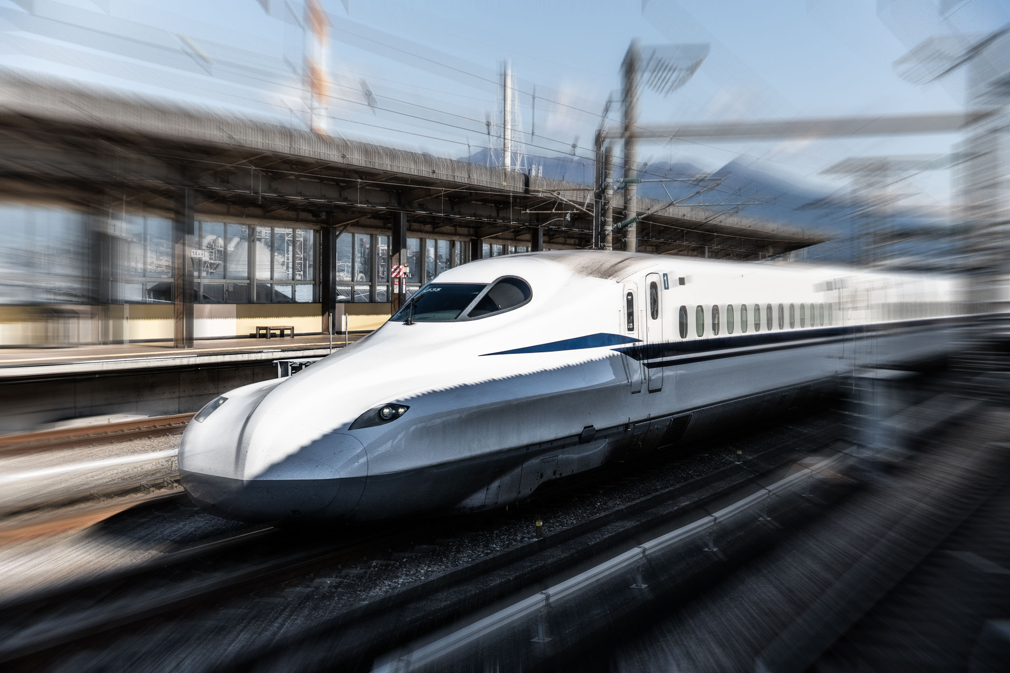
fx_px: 1490
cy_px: 336
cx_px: 505
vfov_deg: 25.5
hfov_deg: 37.5
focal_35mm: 53
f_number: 4
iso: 320
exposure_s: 1/4000
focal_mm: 35.4
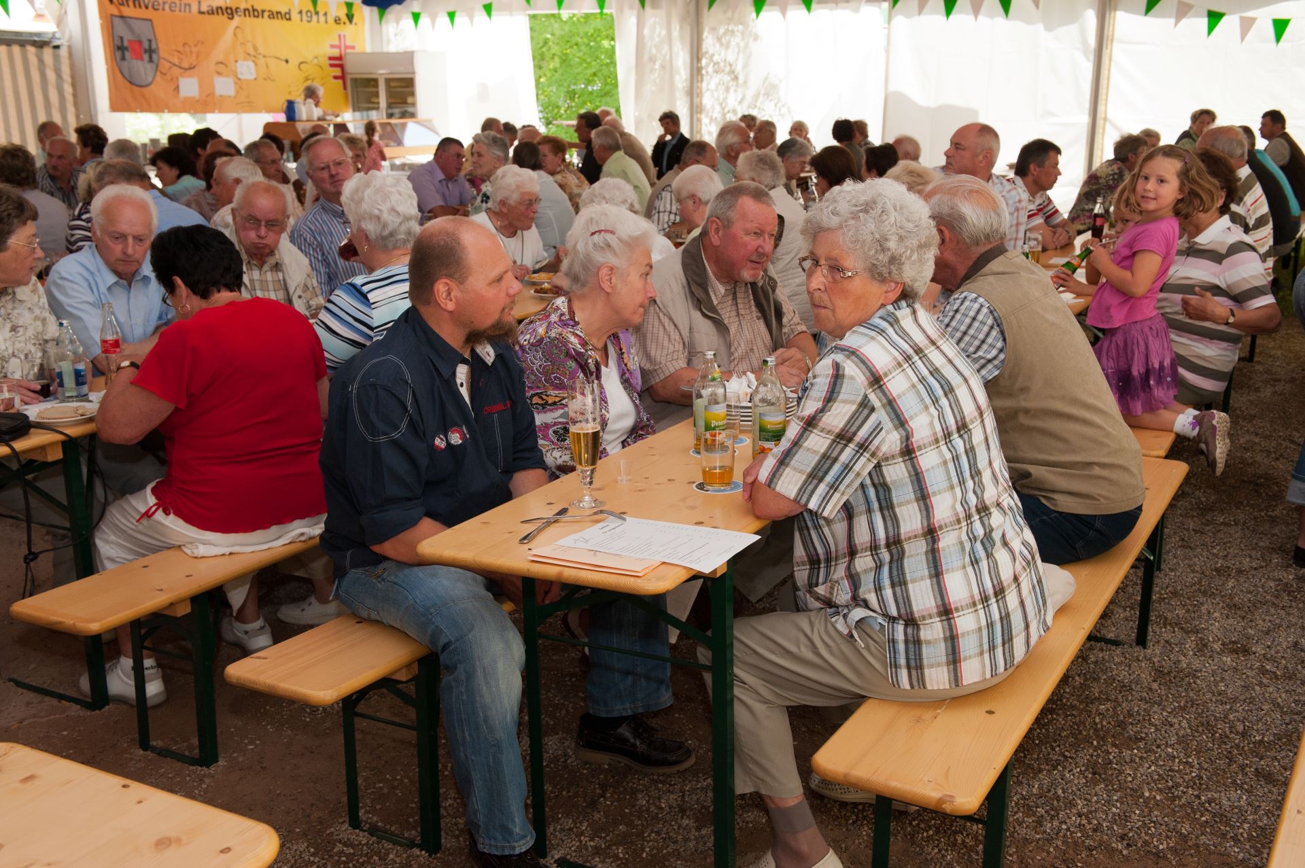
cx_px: 652
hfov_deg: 53.2
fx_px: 1304
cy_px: 434
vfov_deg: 36.8
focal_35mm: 36
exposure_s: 1/200
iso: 1250
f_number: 6.3
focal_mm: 36
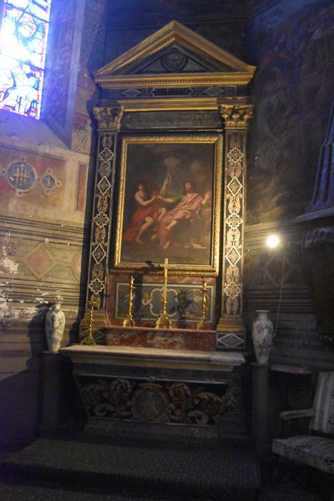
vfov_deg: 61.9
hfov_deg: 43.6
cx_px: 167
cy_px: 250
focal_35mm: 30
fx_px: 417
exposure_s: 1/50
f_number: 3.5
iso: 12800
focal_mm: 20
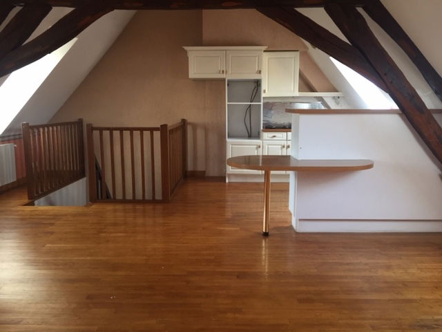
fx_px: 370
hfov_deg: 61.7
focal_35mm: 29
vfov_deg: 48.2
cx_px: 221
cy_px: 166
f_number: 2.2
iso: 125
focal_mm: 4.15
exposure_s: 1/33
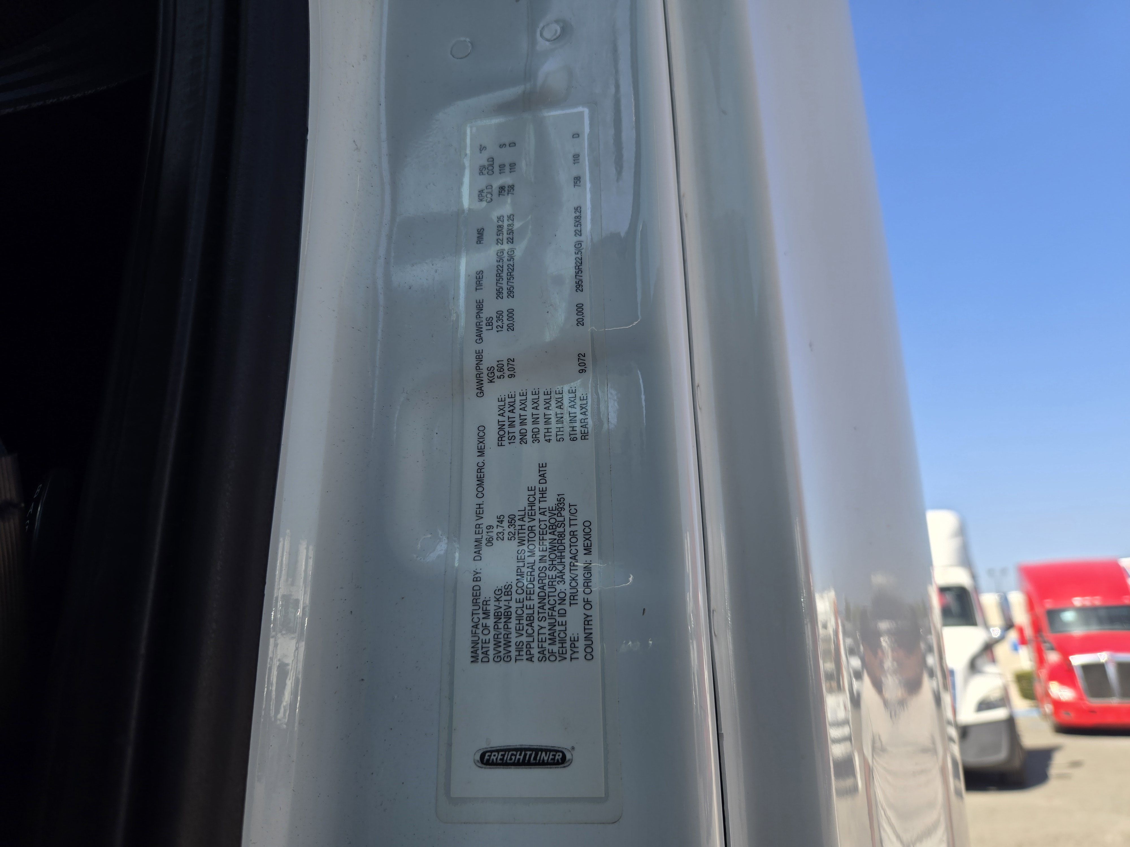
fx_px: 751
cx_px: 565
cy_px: 424
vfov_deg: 58.9
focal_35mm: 23
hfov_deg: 73.9
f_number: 1.8
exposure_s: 1/818
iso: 25
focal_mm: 5.4
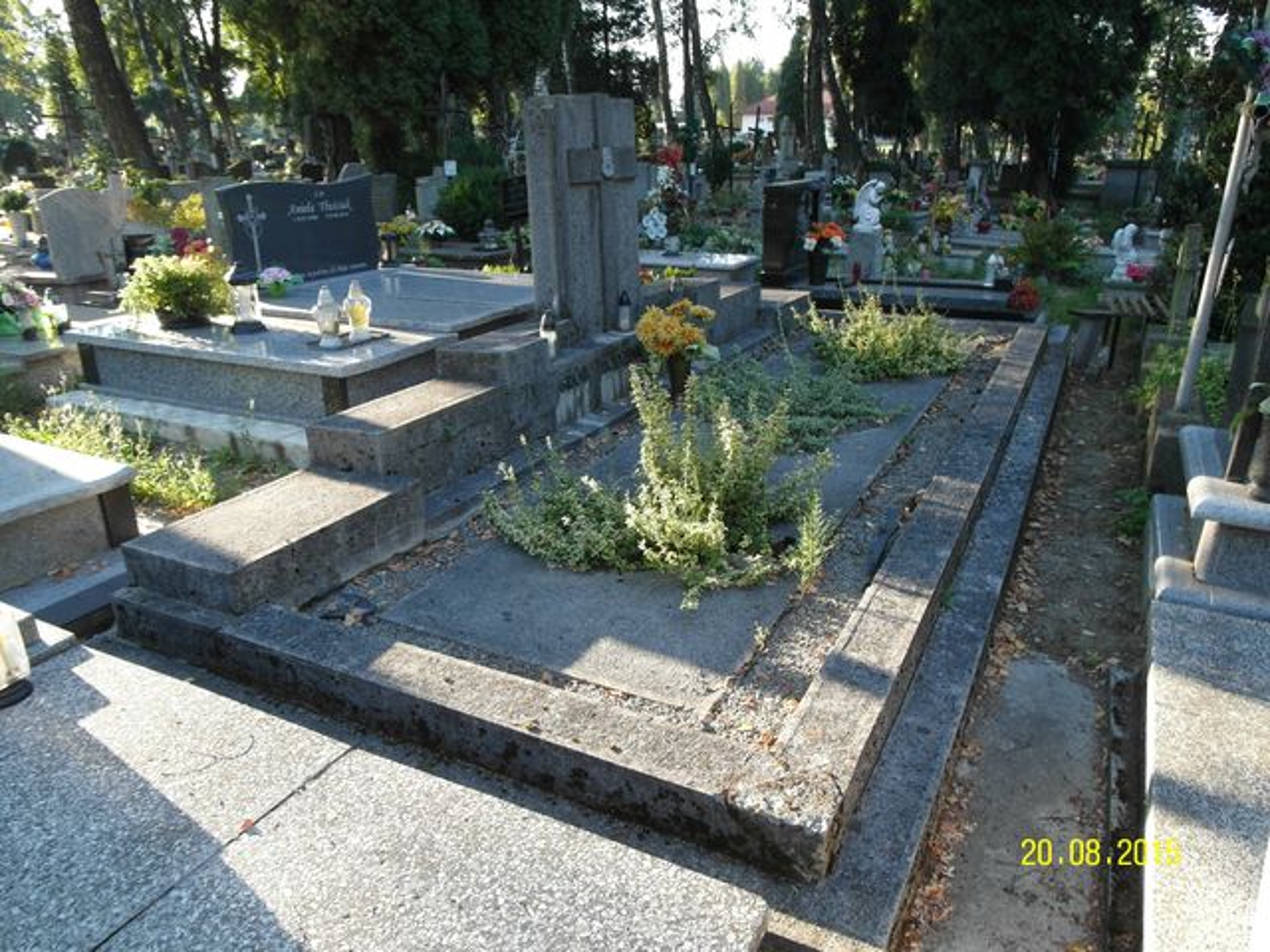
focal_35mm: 24
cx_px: 635
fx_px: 881
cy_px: 476
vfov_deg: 56.8
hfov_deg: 71.6
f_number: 3.4
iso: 100
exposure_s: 1/90
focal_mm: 5.2
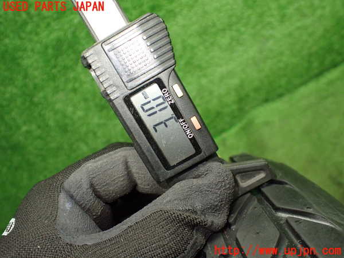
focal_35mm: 30
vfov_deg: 46.8
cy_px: 129
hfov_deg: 60.0
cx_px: 172
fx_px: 298
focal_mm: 5.4
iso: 800
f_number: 2.3
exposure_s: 1/125
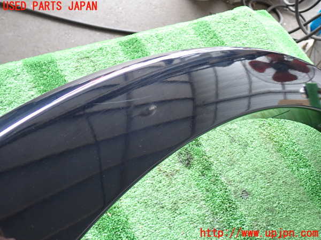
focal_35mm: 36
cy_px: 120
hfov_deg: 51.4
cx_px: 160
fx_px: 334
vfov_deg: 39.7
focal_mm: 6.37
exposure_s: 1/40
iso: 320
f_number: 2.5
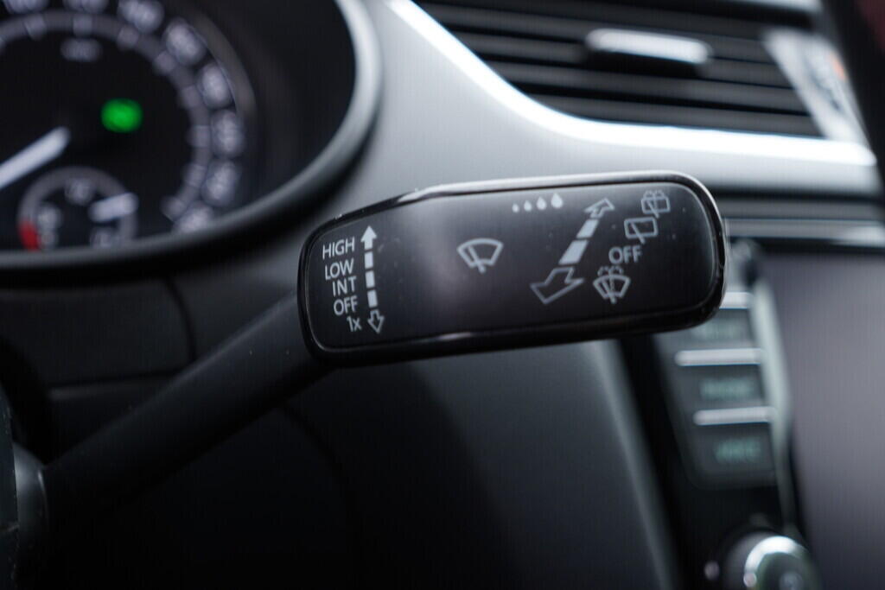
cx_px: 442
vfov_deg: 36.9
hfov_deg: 53.1
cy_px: 295
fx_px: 885
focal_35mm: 36
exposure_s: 1/40
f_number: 2.8
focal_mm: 24
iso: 250
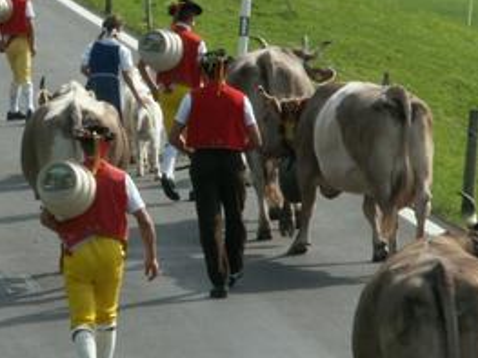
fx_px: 6183
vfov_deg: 3.3
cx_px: 84
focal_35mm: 448
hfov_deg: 4.4
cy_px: 156
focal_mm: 30.06
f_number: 7.1
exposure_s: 1/125
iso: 50
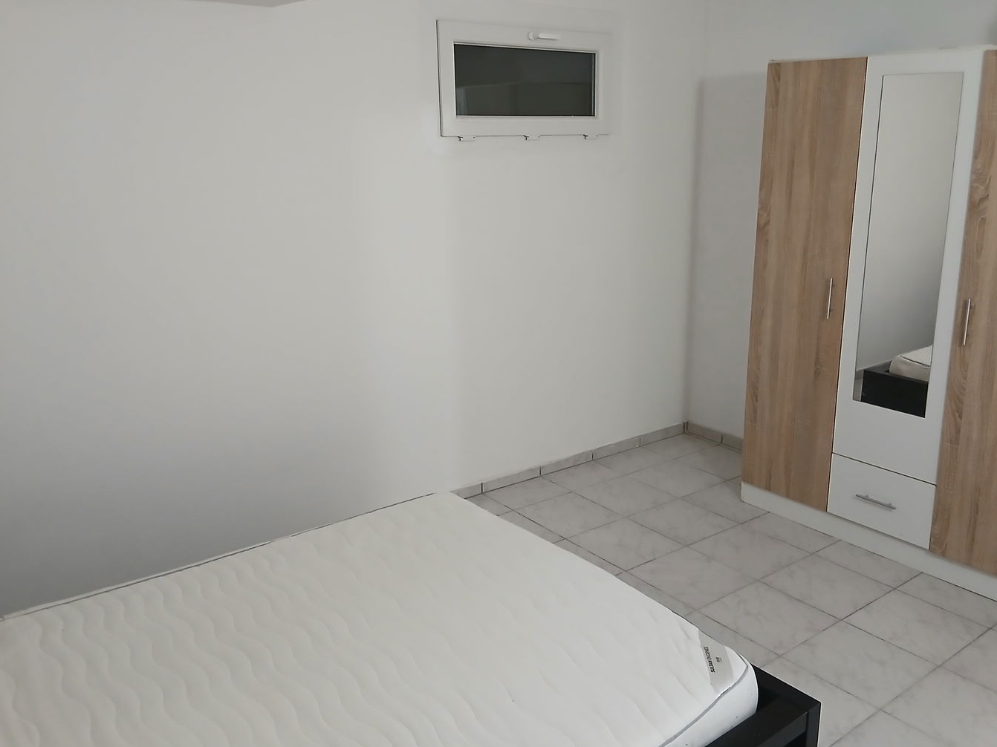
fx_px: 893
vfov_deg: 45.4
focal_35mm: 31
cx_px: 528
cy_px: 365
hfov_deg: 58.3
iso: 320
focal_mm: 3.98
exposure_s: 1/25
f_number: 1.8
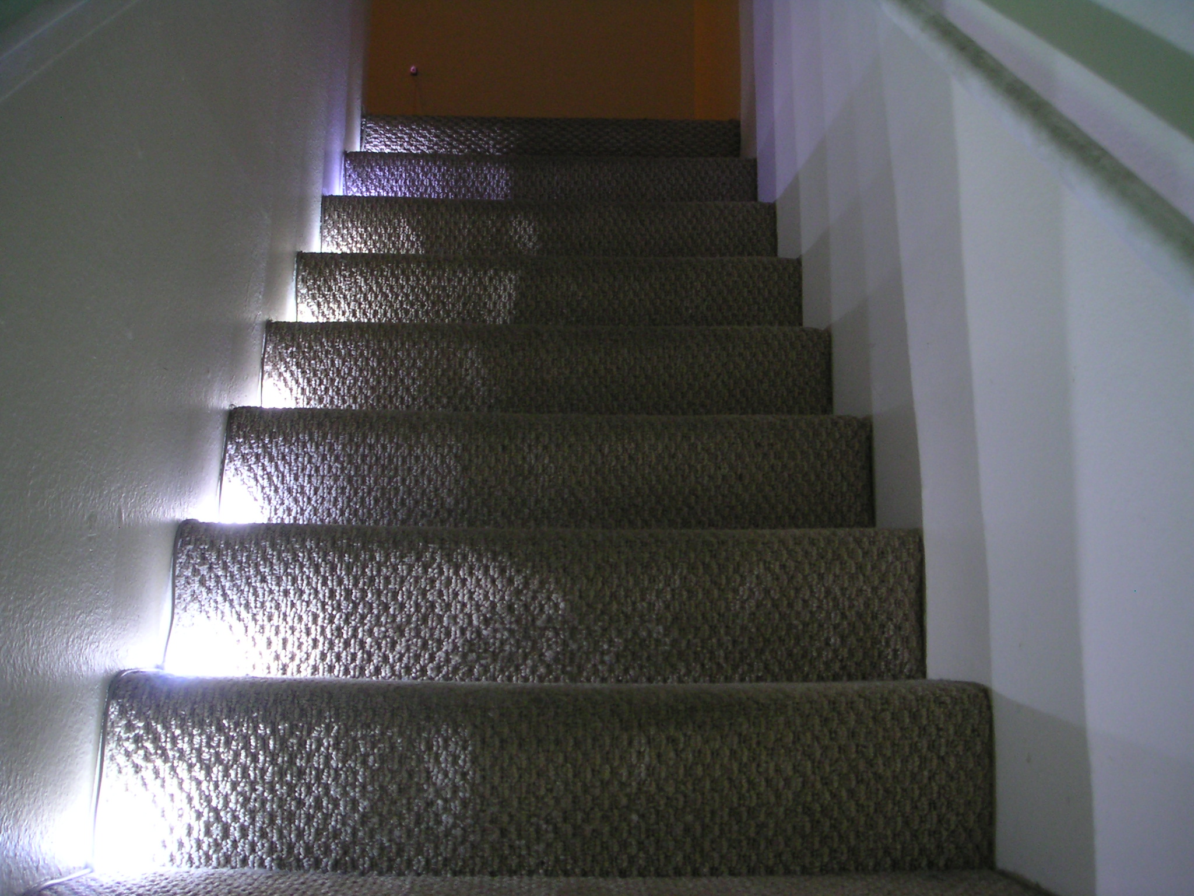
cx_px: 597
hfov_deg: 49.0
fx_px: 1311
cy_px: 448
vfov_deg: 37.7
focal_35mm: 38
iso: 100
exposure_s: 2
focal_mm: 6
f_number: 2.8
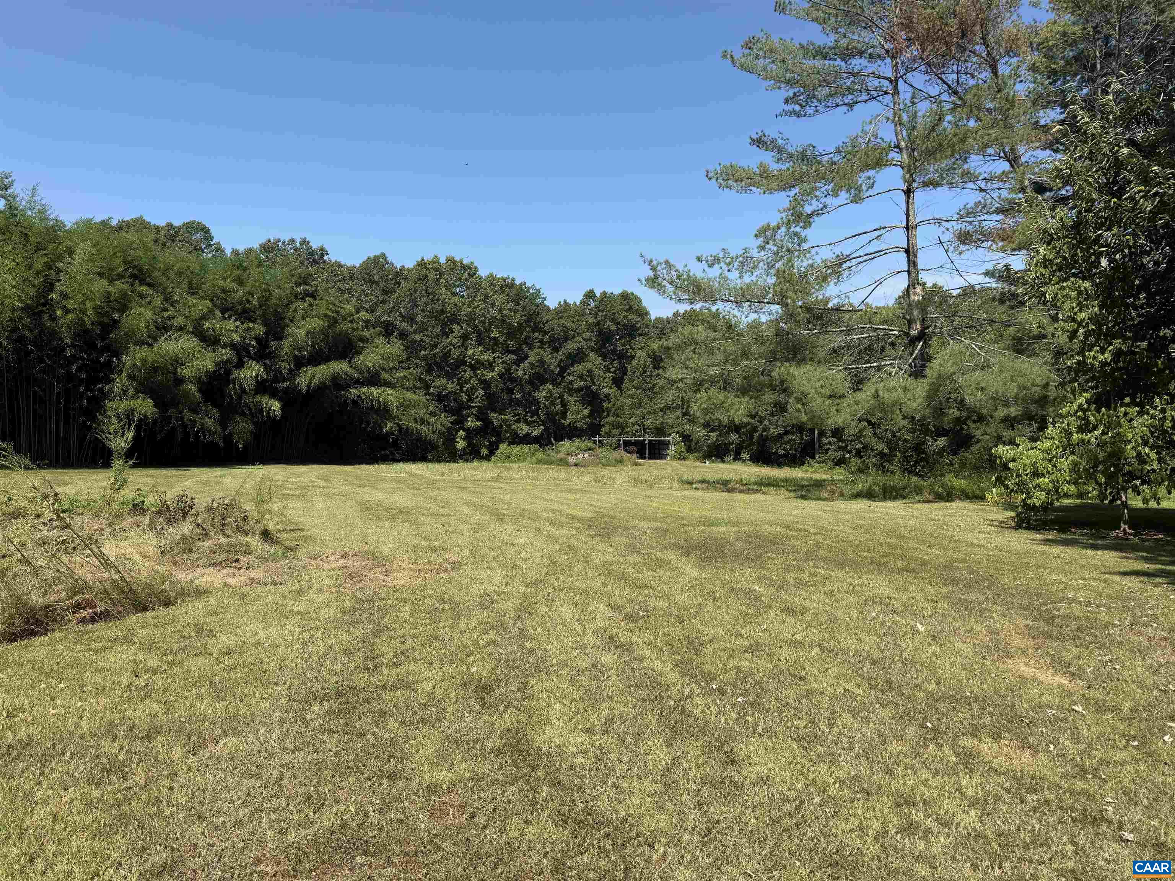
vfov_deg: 56.8
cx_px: 588
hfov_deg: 71.6
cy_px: 440
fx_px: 815
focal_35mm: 24
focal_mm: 6.76
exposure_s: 1/3425
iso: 80
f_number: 1.78
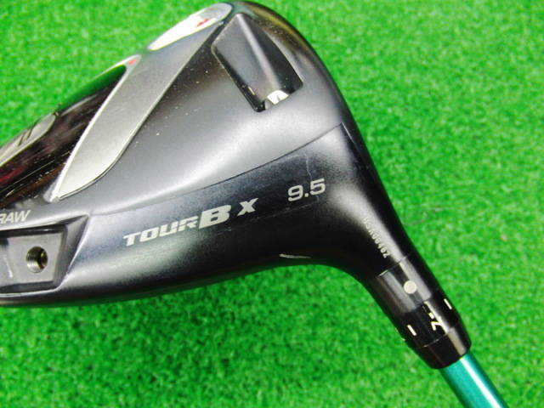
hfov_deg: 50.1
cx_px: 272
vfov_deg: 38.7
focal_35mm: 37
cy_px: 204
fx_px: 581
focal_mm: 6.42
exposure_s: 1/15
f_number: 3.6
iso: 400
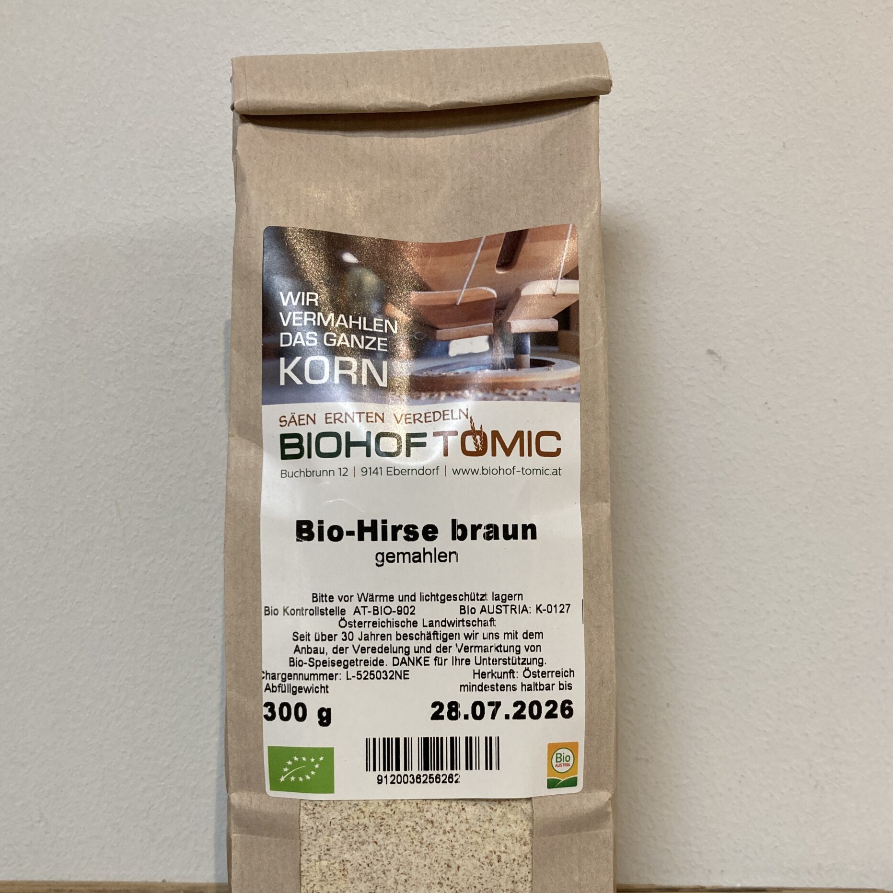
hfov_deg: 48.4
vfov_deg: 47.9
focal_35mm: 34
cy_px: 575
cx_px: 452
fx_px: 992
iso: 80
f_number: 1.8
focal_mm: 3.99
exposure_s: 1/50
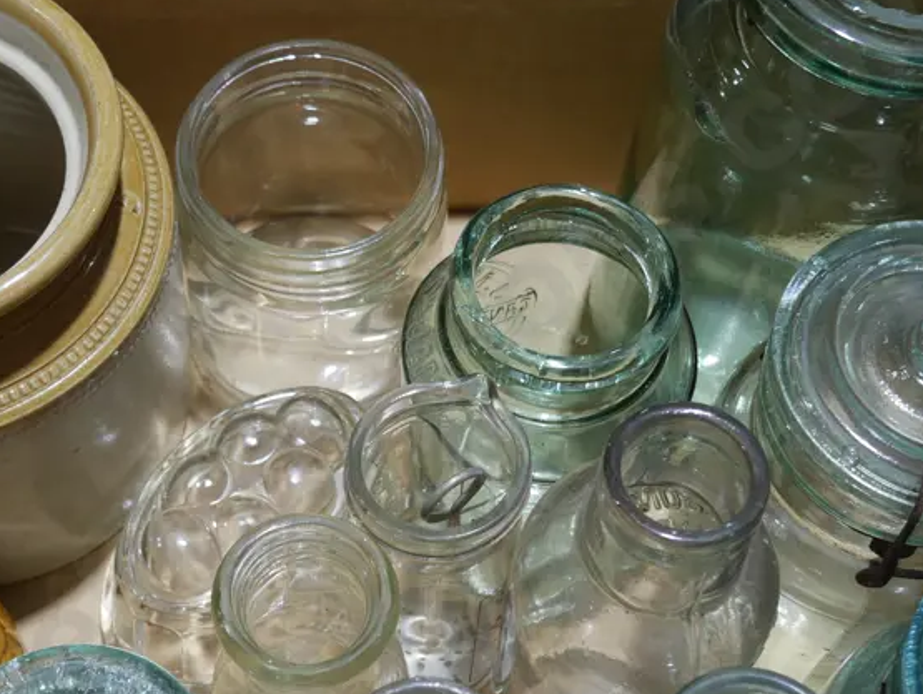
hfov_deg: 32.5
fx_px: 1574
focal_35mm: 59
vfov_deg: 24.7
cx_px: 336
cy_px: 449
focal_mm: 16
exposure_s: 1/60
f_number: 3.6
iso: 200
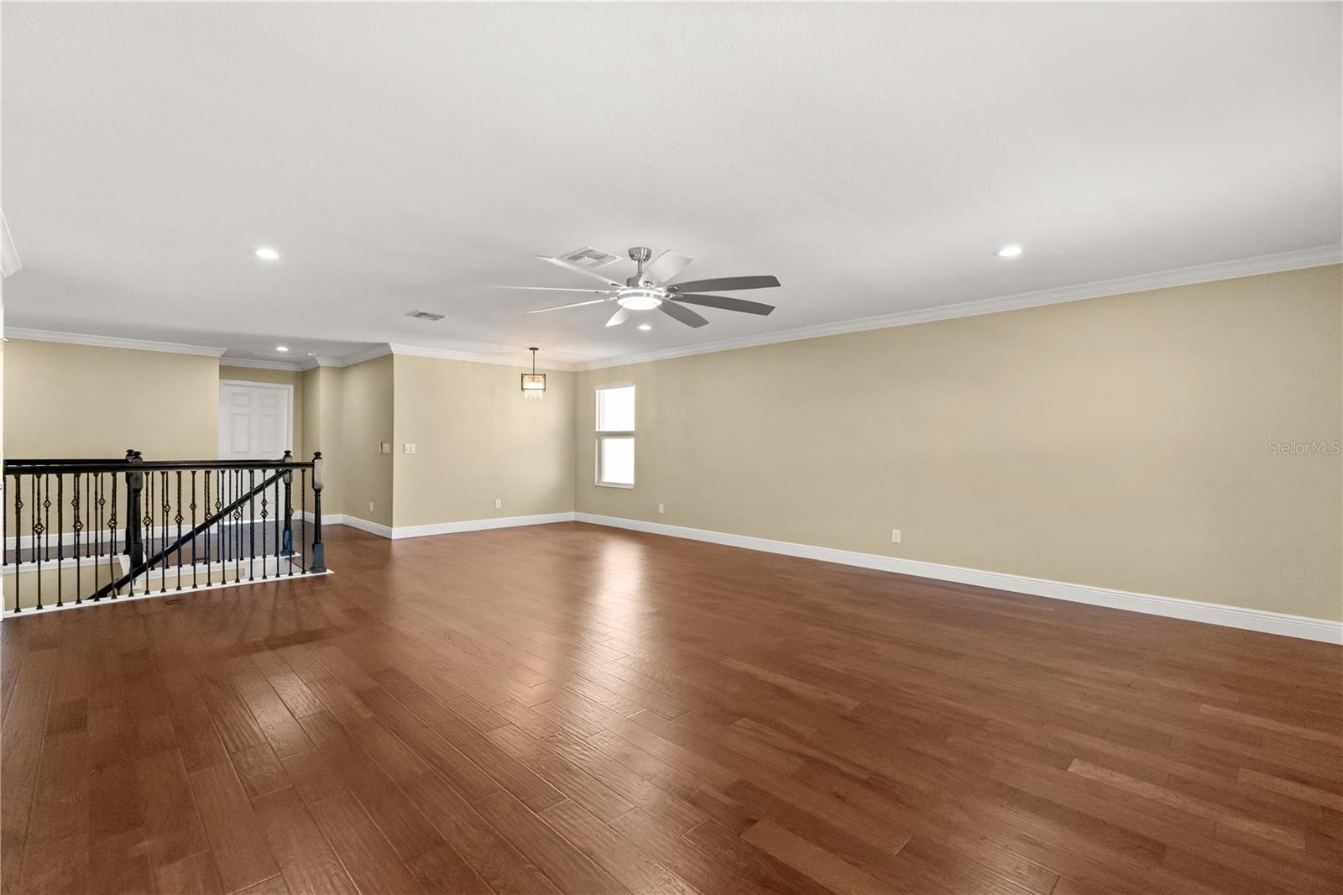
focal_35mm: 16
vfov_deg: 73.7
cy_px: 448
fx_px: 597
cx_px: 672
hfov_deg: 96.7
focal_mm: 16
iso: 2500
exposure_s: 1/200
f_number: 5
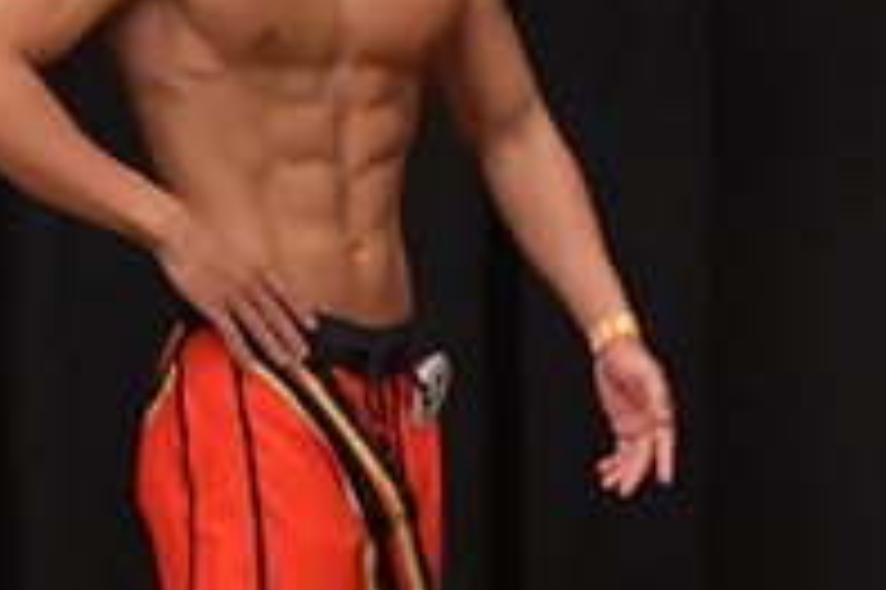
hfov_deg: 2.2
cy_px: 311
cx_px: 1572
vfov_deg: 1.5
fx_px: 23164
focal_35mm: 942
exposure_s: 1/400
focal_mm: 160
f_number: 5.6
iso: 6400
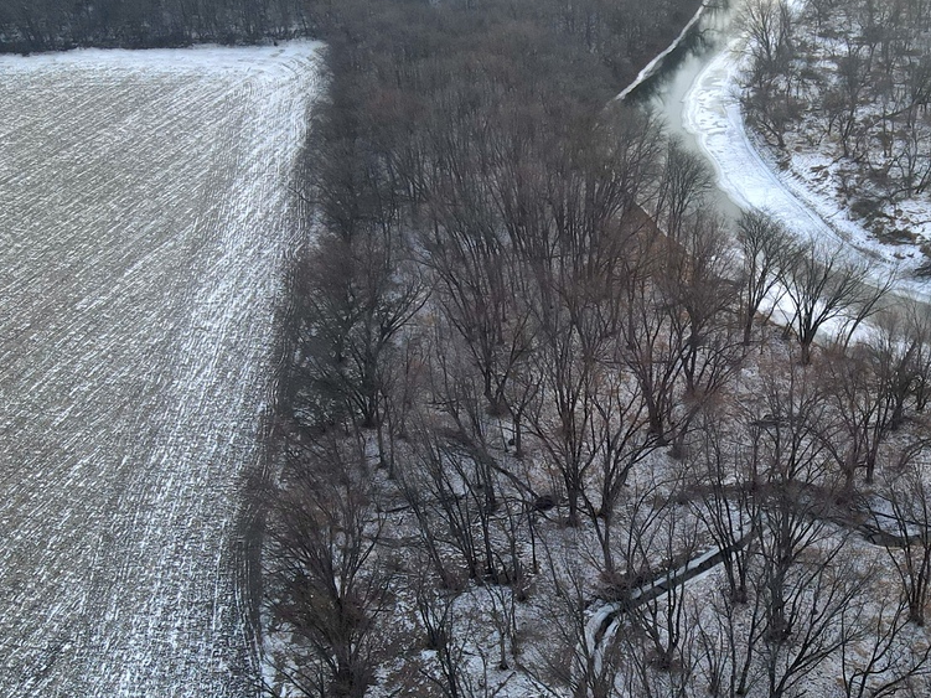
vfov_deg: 31.0
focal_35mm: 46
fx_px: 1237
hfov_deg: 40.2
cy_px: 519
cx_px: 689
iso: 100
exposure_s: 1/100
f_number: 2.8
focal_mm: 4.5
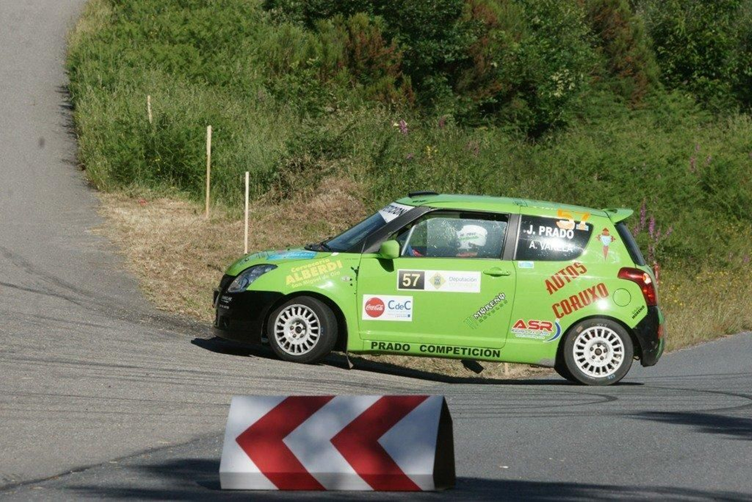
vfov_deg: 6.0
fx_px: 4805
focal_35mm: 230
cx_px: 376
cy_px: 251
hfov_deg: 8.9
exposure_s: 1/1600
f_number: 11
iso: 800
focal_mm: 230
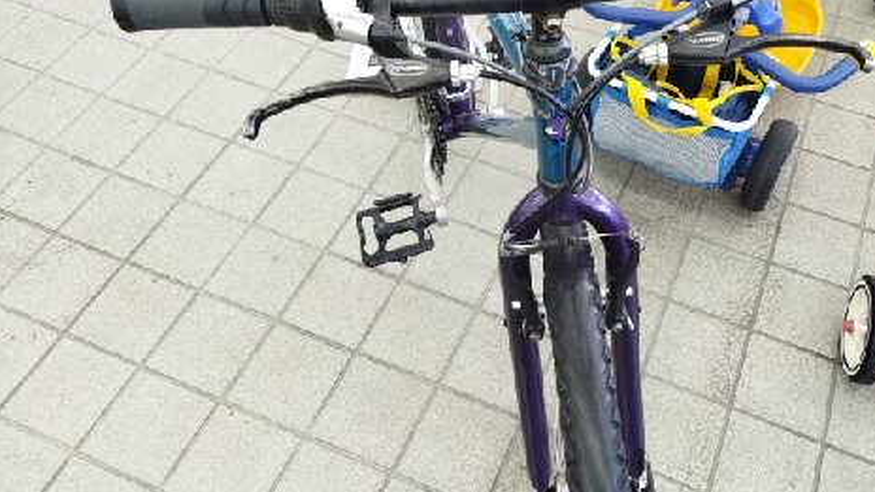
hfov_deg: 52.0
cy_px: 164
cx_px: 564
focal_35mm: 38
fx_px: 882
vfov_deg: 31.0
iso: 139
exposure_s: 1/60
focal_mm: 4.71
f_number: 1.79
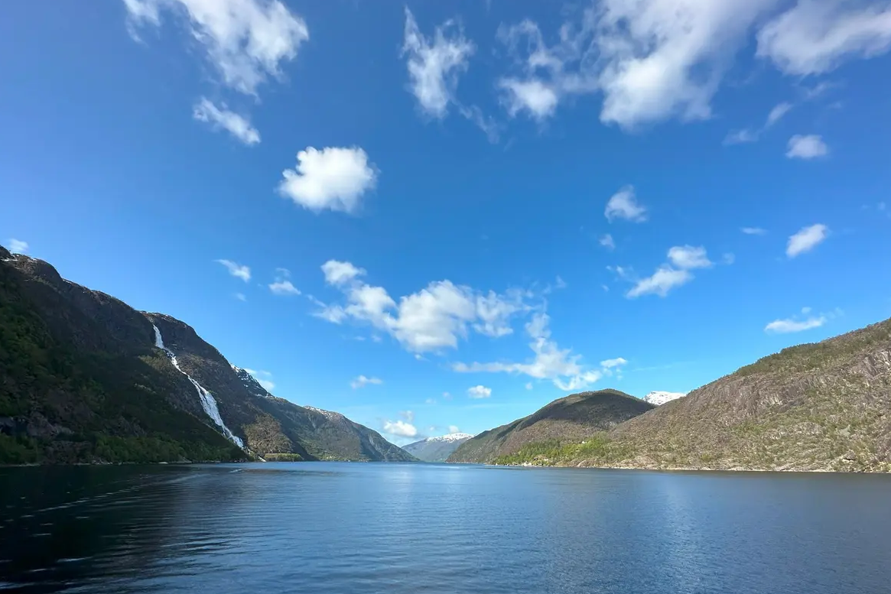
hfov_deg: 100.4
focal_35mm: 15
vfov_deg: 76.9
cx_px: 448
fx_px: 371
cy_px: 337
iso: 50
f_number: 2.2
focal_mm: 2.22
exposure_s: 1/2618
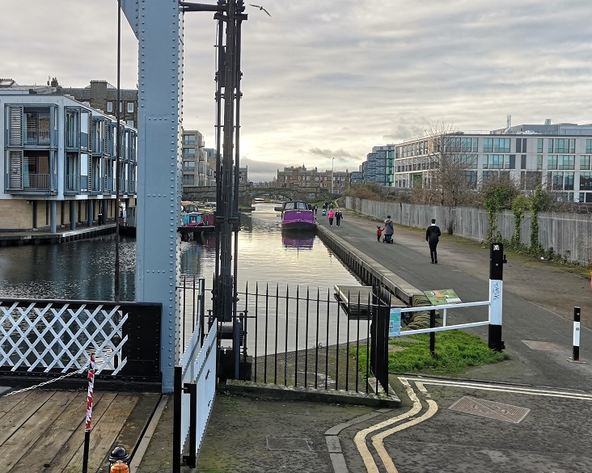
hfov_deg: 39.8
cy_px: 221
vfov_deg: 32.7
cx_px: 193
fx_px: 806
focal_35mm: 46
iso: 50
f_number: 1.8
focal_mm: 3.95
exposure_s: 1/1045
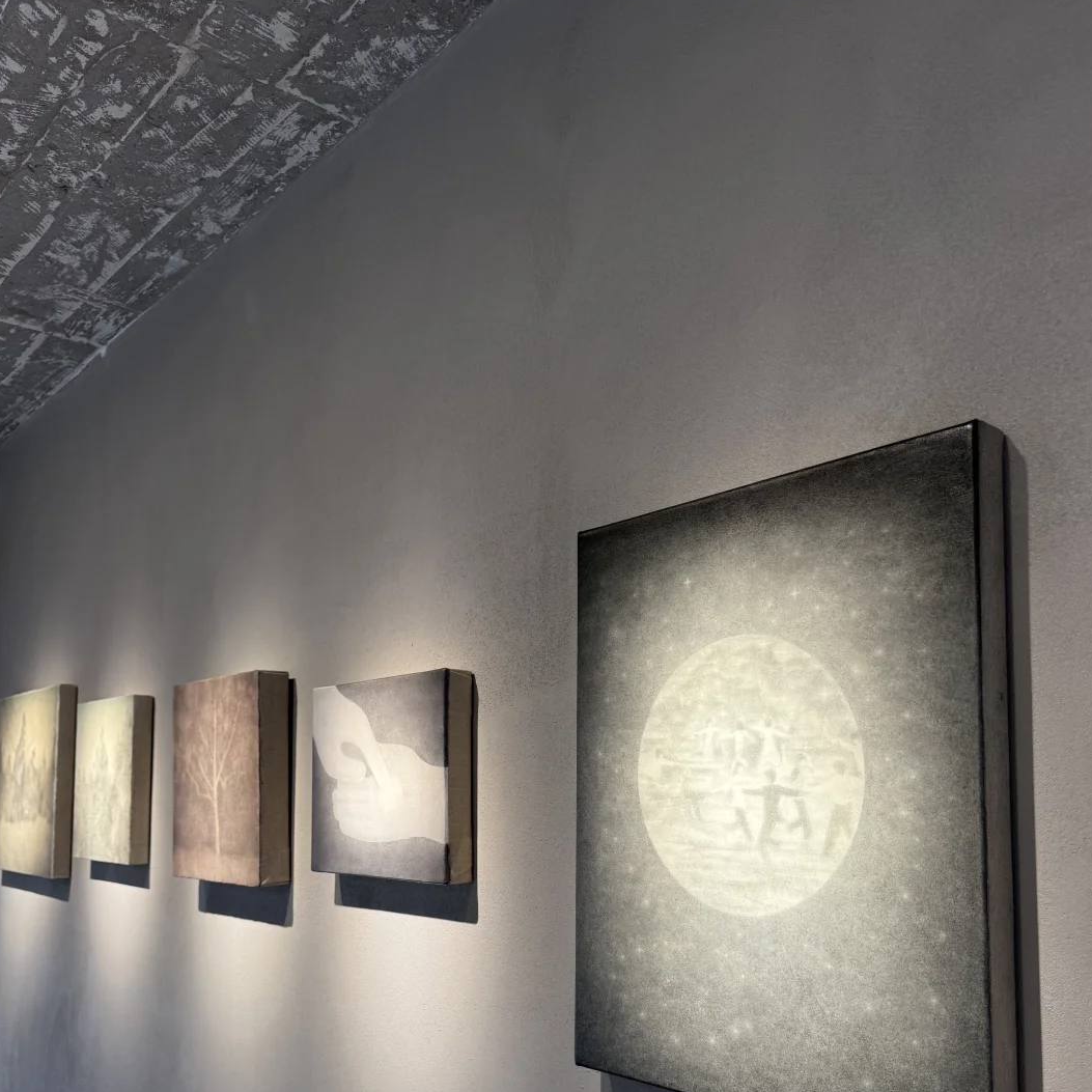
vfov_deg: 54.6
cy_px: 721
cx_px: 555
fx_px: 1035
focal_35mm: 29
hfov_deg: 55.6
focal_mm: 6.76
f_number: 1.78
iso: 64
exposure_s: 1/121
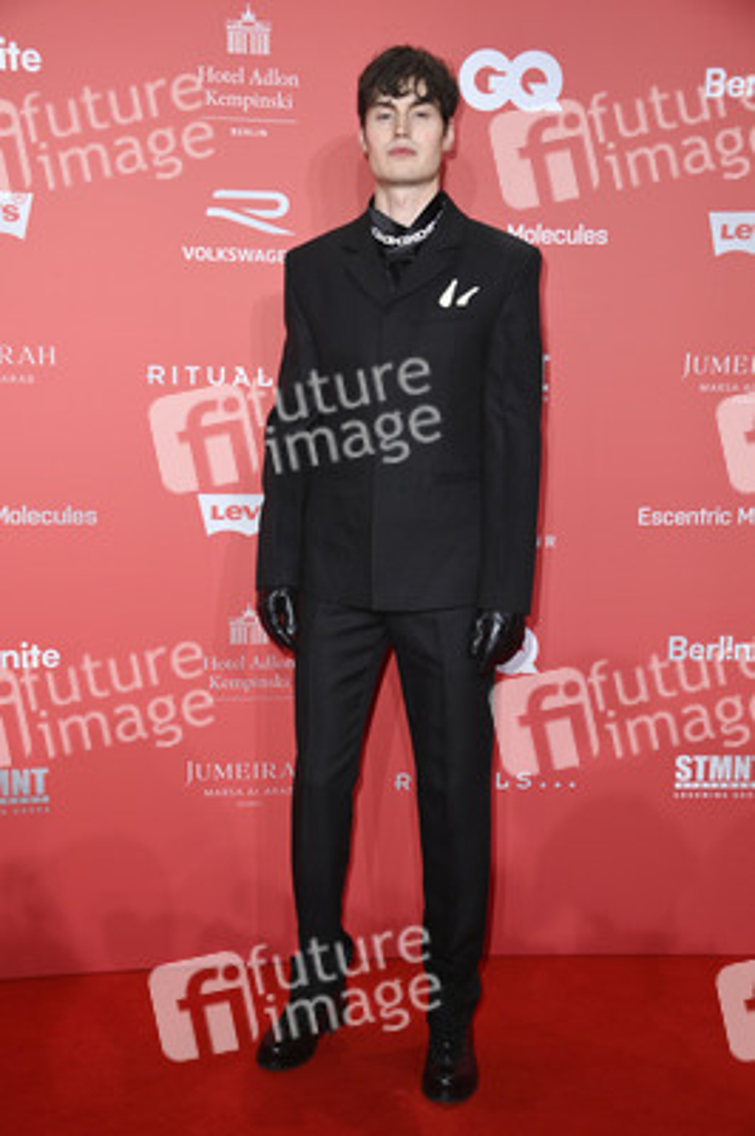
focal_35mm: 45
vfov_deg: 43.6
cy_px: 568
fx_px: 1418
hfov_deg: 29.8
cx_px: 378
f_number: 5
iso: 800
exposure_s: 1/250
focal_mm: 45
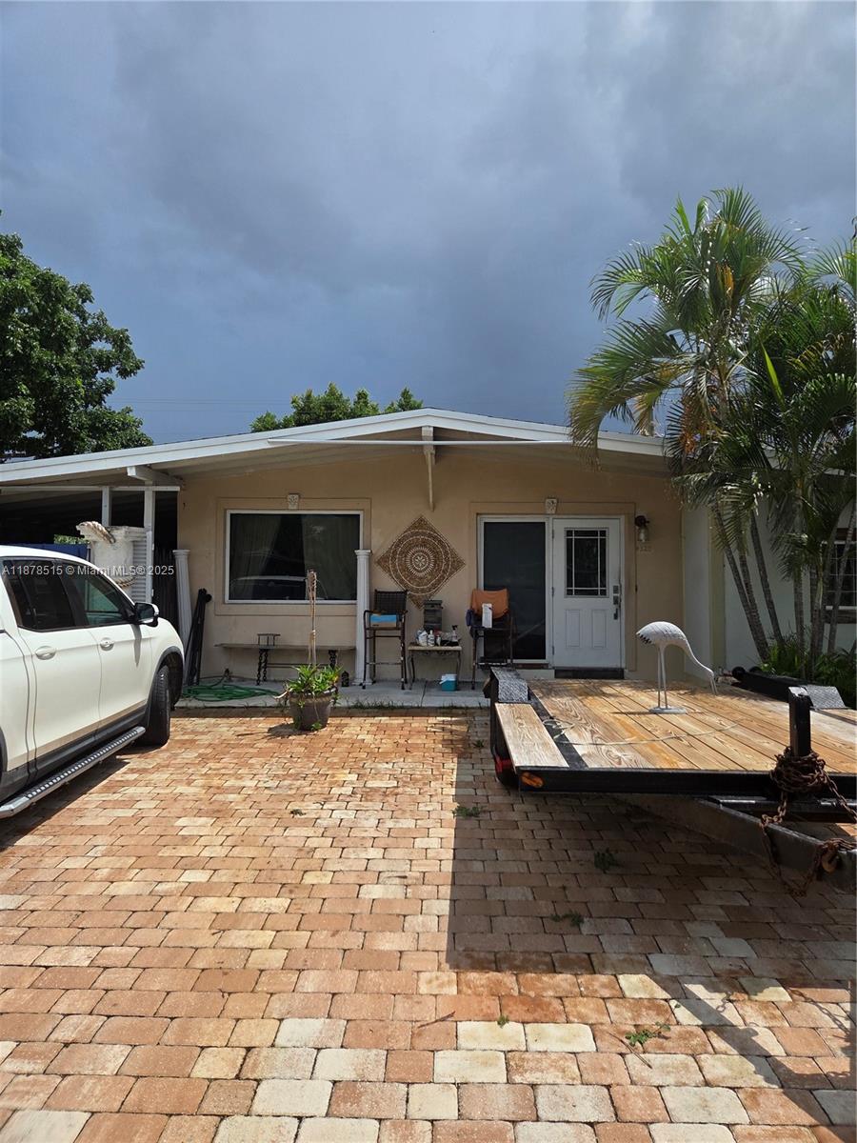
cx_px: 428
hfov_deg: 58.9
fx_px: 759
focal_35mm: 23
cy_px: 572
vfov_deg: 73.9
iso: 80
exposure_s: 1/7599
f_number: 1.8
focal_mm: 5.4
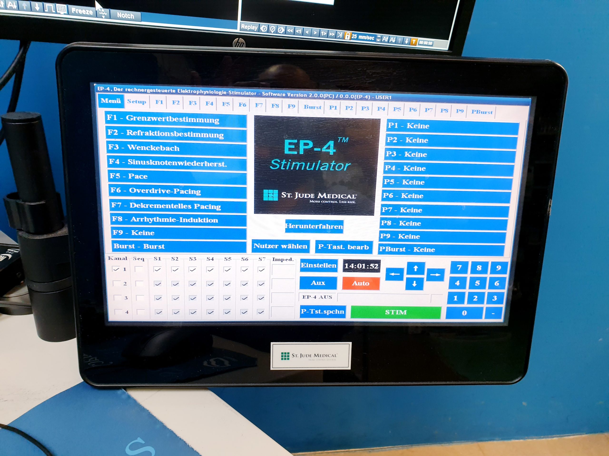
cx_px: 304
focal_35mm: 26
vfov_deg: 53.1
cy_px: 228
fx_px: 457
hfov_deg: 67.3
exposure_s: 1/50
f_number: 2.4
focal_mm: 4.3
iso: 125
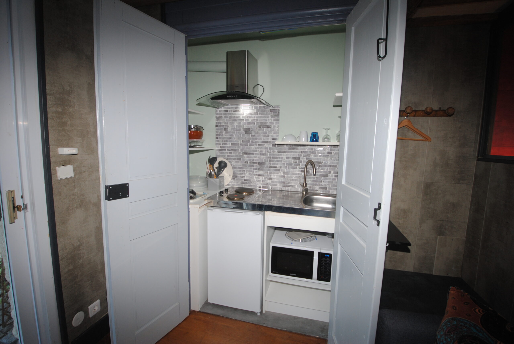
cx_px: 257
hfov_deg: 100.3
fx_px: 214
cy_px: 172
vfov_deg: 77.5
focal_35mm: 15
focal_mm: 10
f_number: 4
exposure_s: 1/60
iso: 200
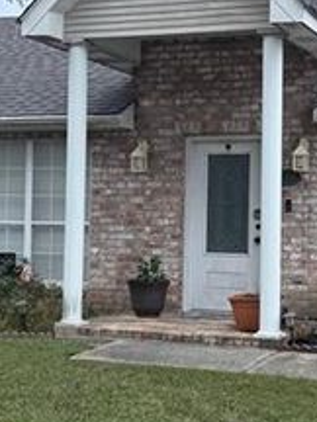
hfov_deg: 19.7
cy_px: 194
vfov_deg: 26.3
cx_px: 254
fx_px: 904
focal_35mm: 74
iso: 80
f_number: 1.78
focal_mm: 6.76
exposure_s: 1/3145
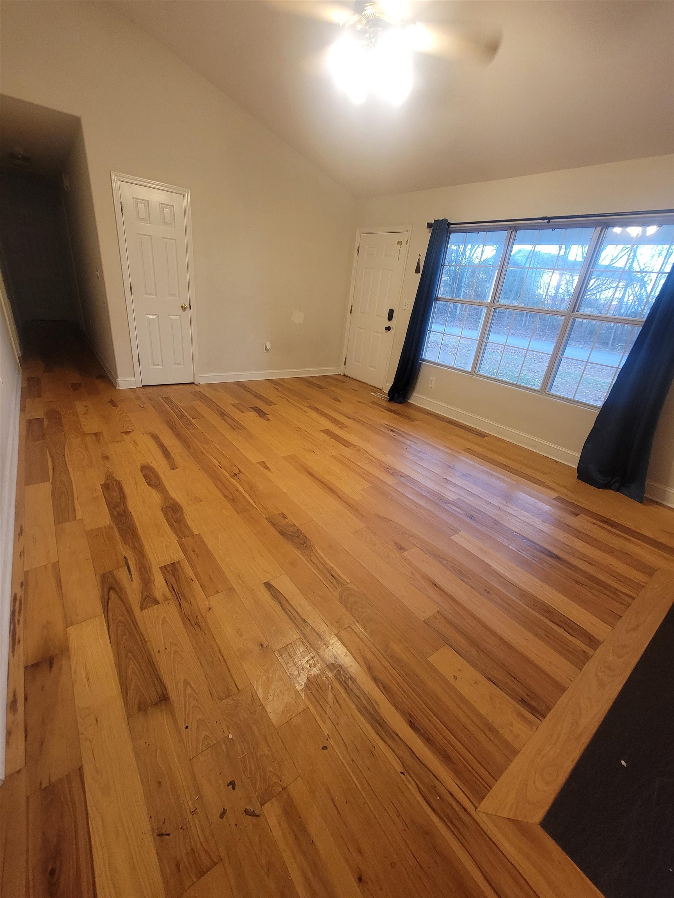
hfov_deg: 89.9
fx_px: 337
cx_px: 337
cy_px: 449
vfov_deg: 106.2
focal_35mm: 13
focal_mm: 2.2
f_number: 2.2
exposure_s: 1/40
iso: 320
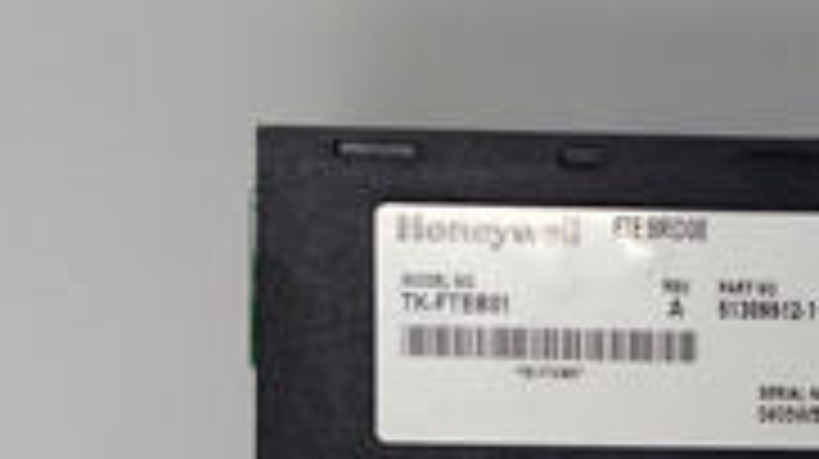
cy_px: 623
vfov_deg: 14.2
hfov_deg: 25.1
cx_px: 796
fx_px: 1757
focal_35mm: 81
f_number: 2
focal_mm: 3.79
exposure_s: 1/33
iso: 238
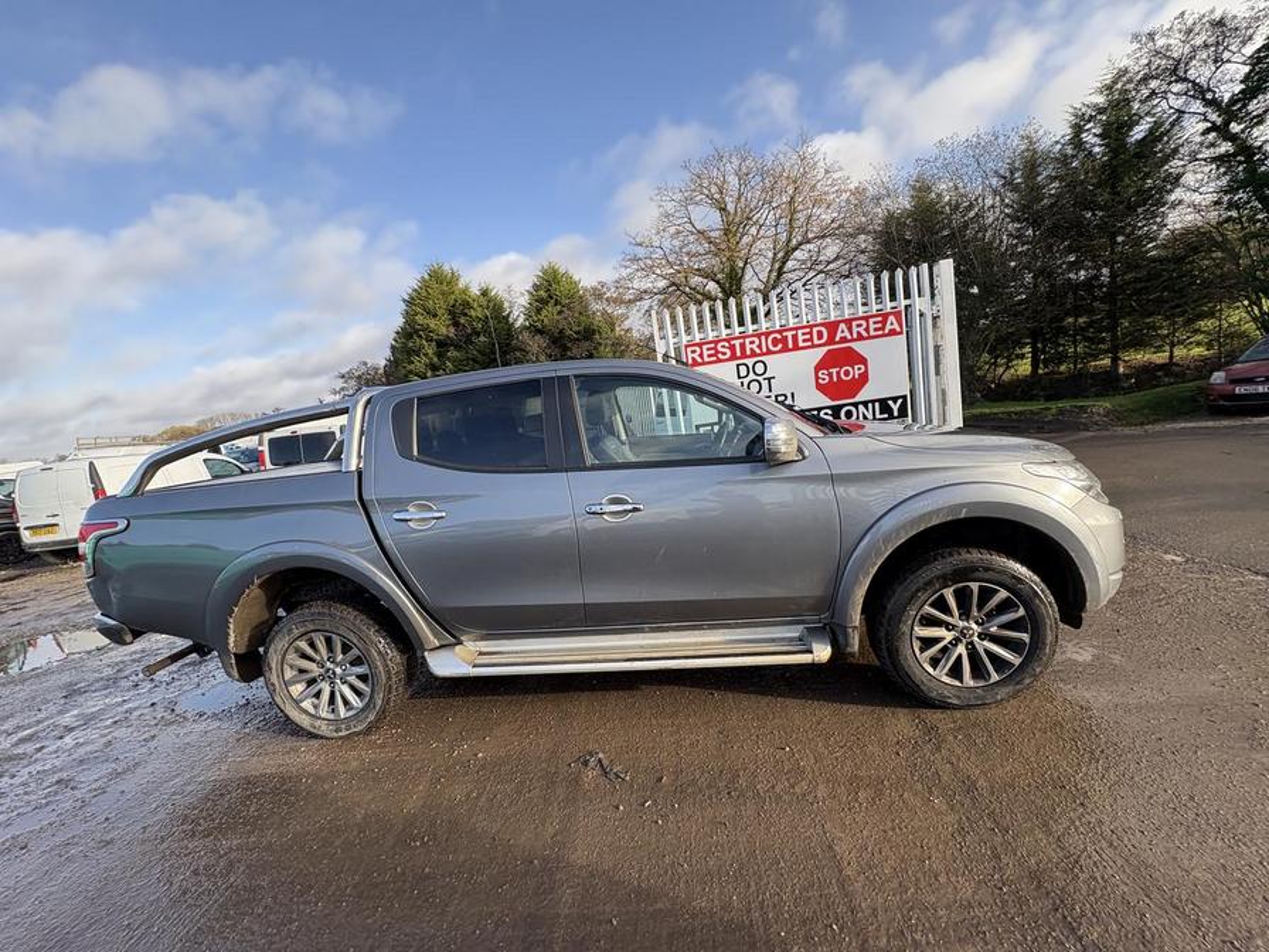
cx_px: 634
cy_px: 476
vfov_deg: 85.7
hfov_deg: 102.1
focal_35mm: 14
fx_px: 513
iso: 40
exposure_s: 1/407
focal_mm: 2.22
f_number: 2.2
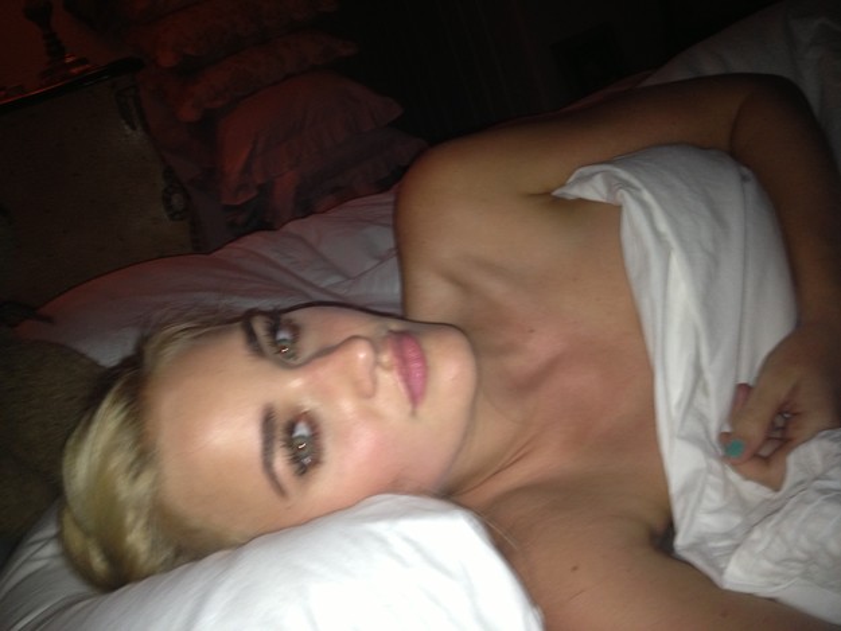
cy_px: 316
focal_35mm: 35
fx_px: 850
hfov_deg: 52.6
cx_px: 420
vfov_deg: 40.7
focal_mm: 4.28
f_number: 2.4
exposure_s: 1/16
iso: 125
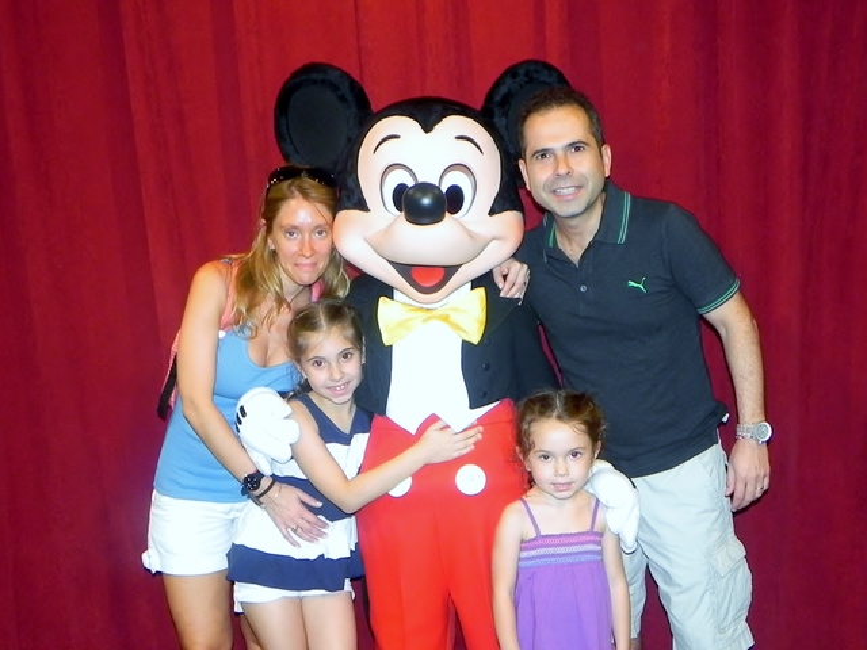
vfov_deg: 42.9
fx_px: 827
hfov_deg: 55.4
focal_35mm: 33
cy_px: 325
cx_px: 434
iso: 200
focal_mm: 5.9
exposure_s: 1/30
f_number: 2.8
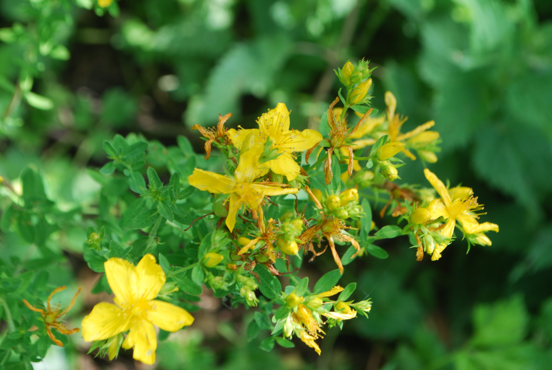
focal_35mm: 82
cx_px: 276
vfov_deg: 16.6
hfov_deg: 24.6
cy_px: 185
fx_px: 1267
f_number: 8
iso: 140
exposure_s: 1/60
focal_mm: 55
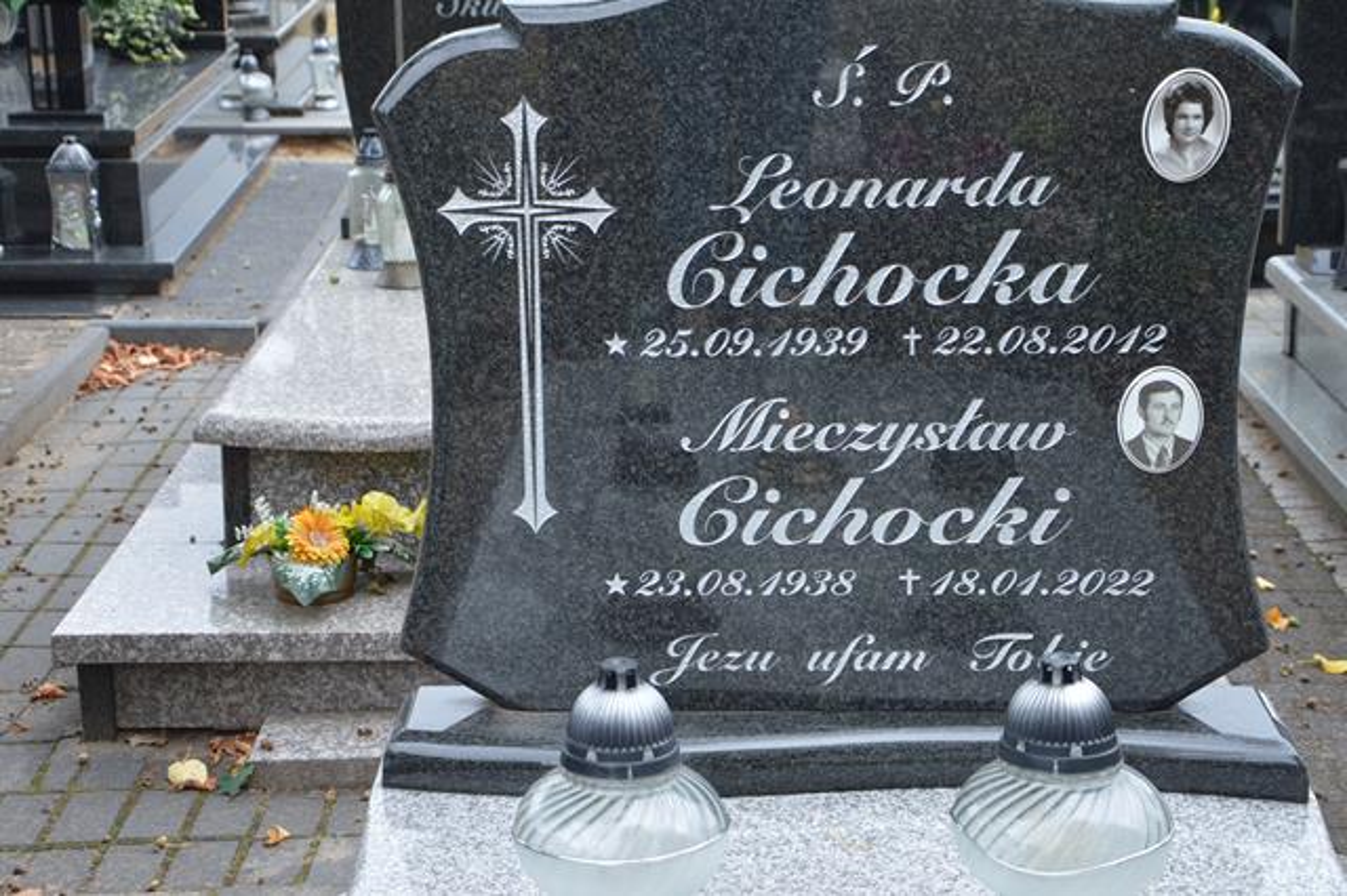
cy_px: 448
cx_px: 674
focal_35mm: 72
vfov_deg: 18.9
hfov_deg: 28.1
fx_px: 2692
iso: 360
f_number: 5.6
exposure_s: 1/125
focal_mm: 48
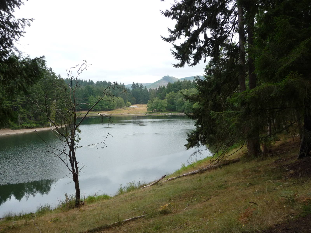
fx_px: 252
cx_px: 156
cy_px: 116
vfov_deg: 49.7
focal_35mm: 28
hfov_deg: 63.4
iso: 200
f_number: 3.3
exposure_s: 1/500
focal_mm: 4.7
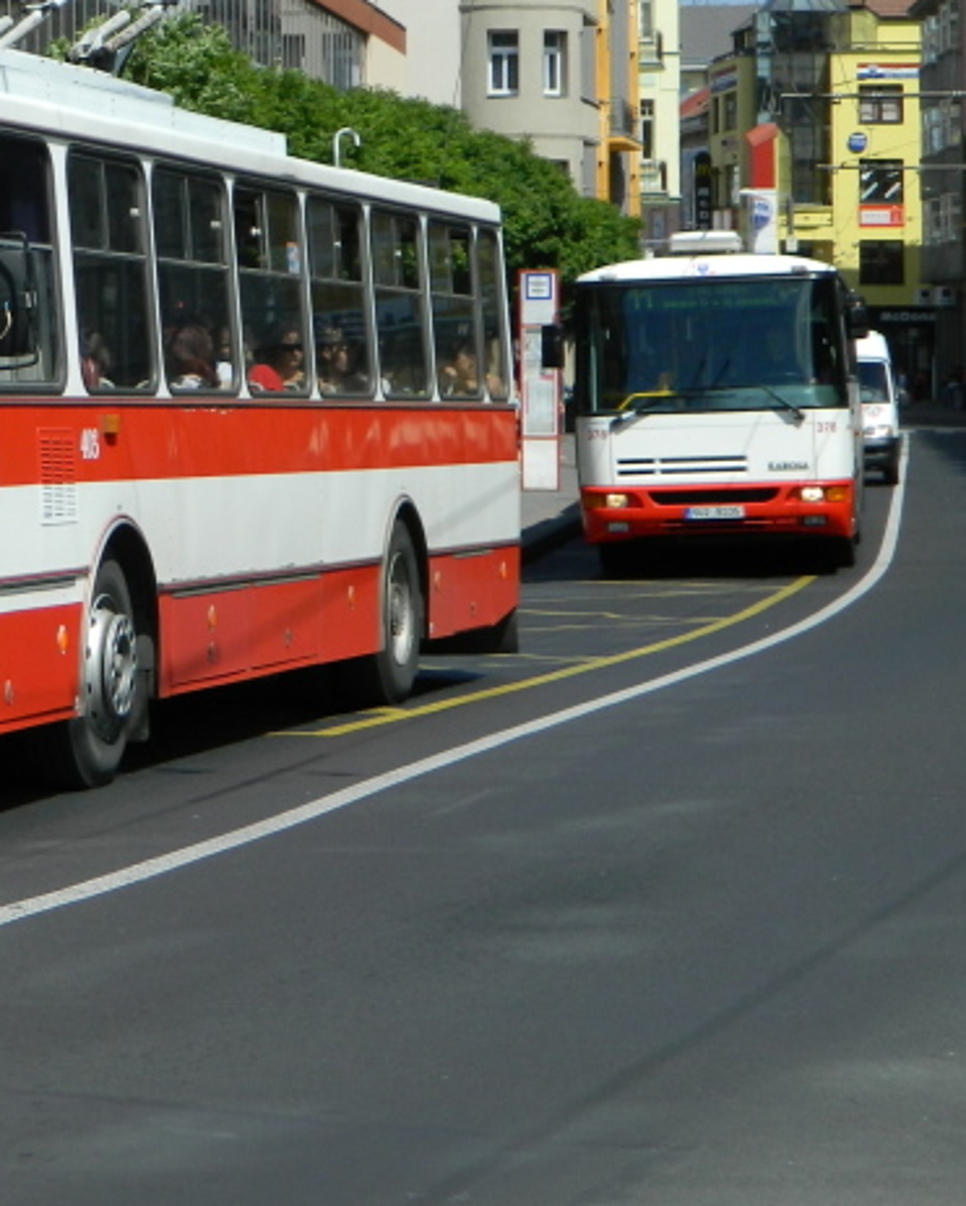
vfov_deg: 15.5
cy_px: 227
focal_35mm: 123
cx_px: -323
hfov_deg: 12.2
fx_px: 4391
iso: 80
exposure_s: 1/800
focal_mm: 10.2
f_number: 3.8
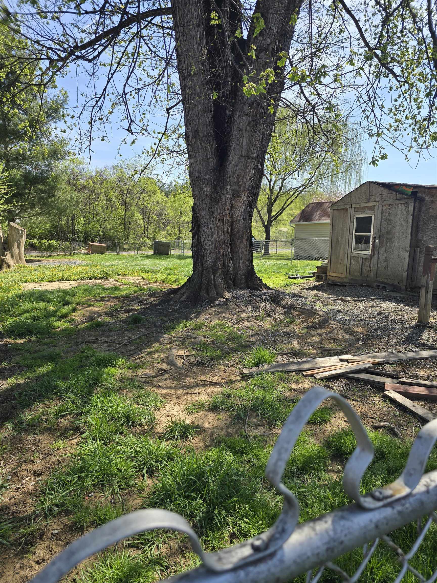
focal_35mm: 23
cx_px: 218
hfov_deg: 58.9
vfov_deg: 73.9
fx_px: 387
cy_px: 292
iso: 12
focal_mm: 6.3
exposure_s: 1/404
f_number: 1.7
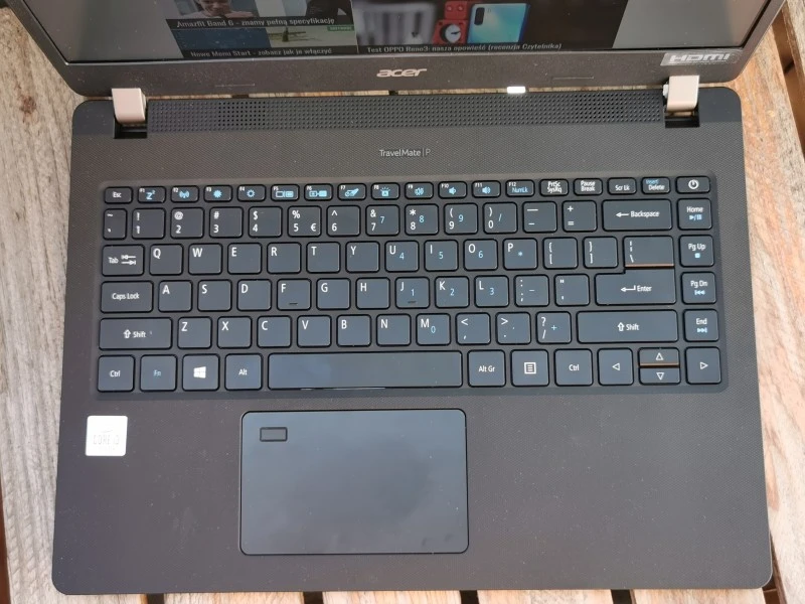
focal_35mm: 40
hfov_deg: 46.8
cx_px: 402
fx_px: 930
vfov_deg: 36.0
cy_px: 302
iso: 50
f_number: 1.6
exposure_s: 1/121
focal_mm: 5.56
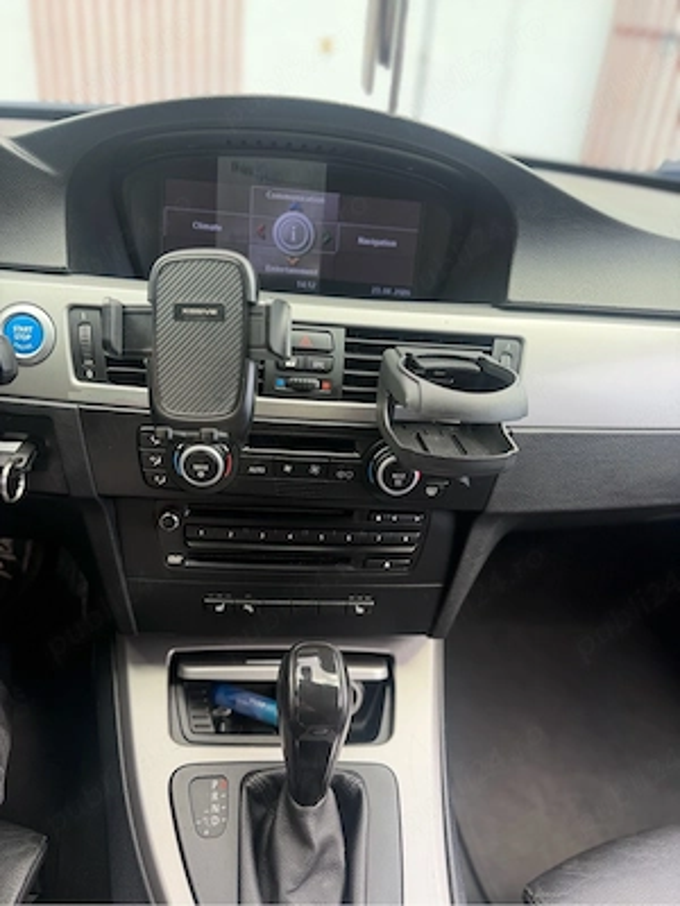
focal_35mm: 24
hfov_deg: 56.8
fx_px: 629
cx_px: 340
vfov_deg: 71.6
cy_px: 453
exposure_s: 1/180
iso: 100
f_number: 1.78
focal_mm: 6.76
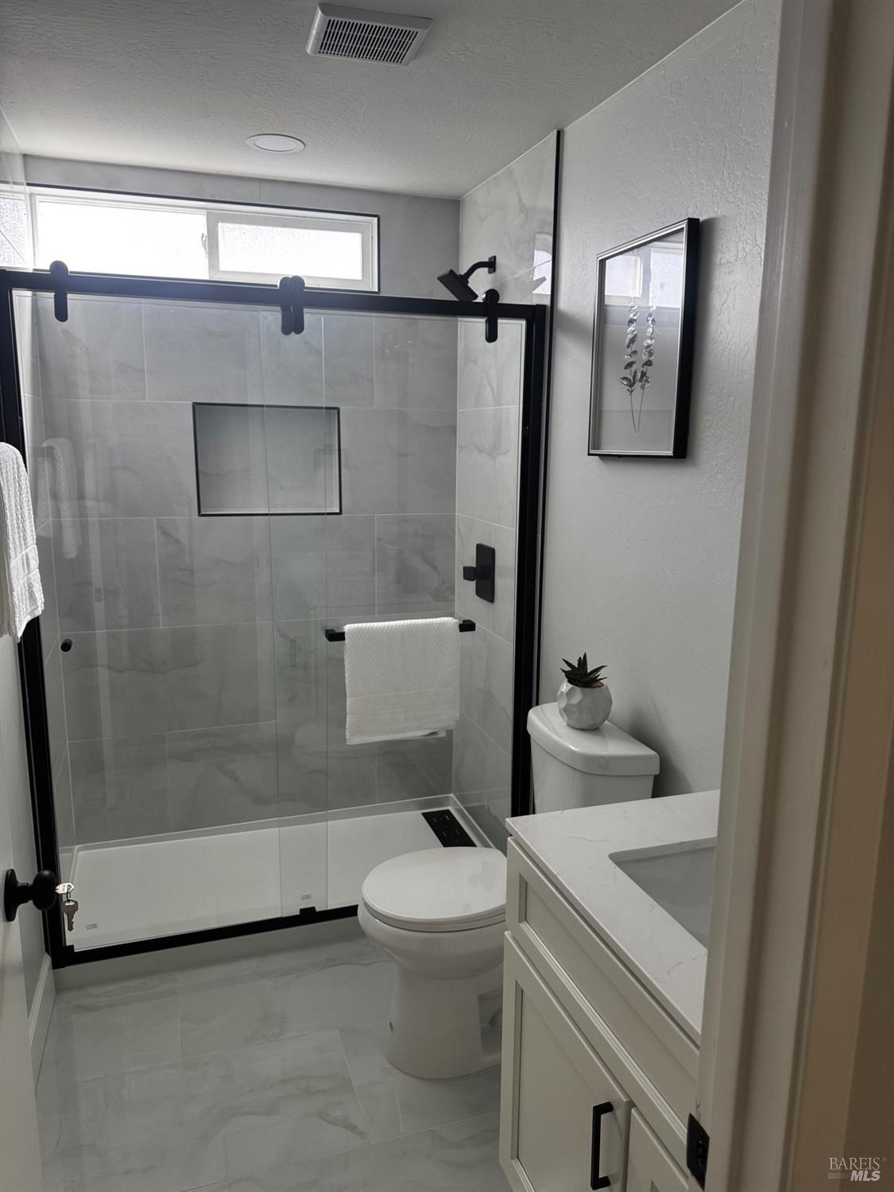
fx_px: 826
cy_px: 596
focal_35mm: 24
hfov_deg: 56.8
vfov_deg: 71.6
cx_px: 447
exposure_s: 1/120
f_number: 1.78
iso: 100
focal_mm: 6.76
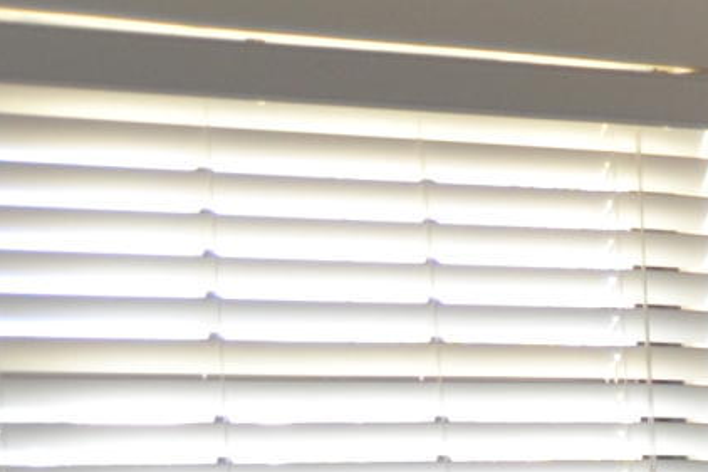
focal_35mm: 192
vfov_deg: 6.7
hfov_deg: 8.9
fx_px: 3774
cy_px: 1194
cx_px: 2084
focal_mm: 18
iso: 400
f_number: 3.5
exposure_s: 1/80
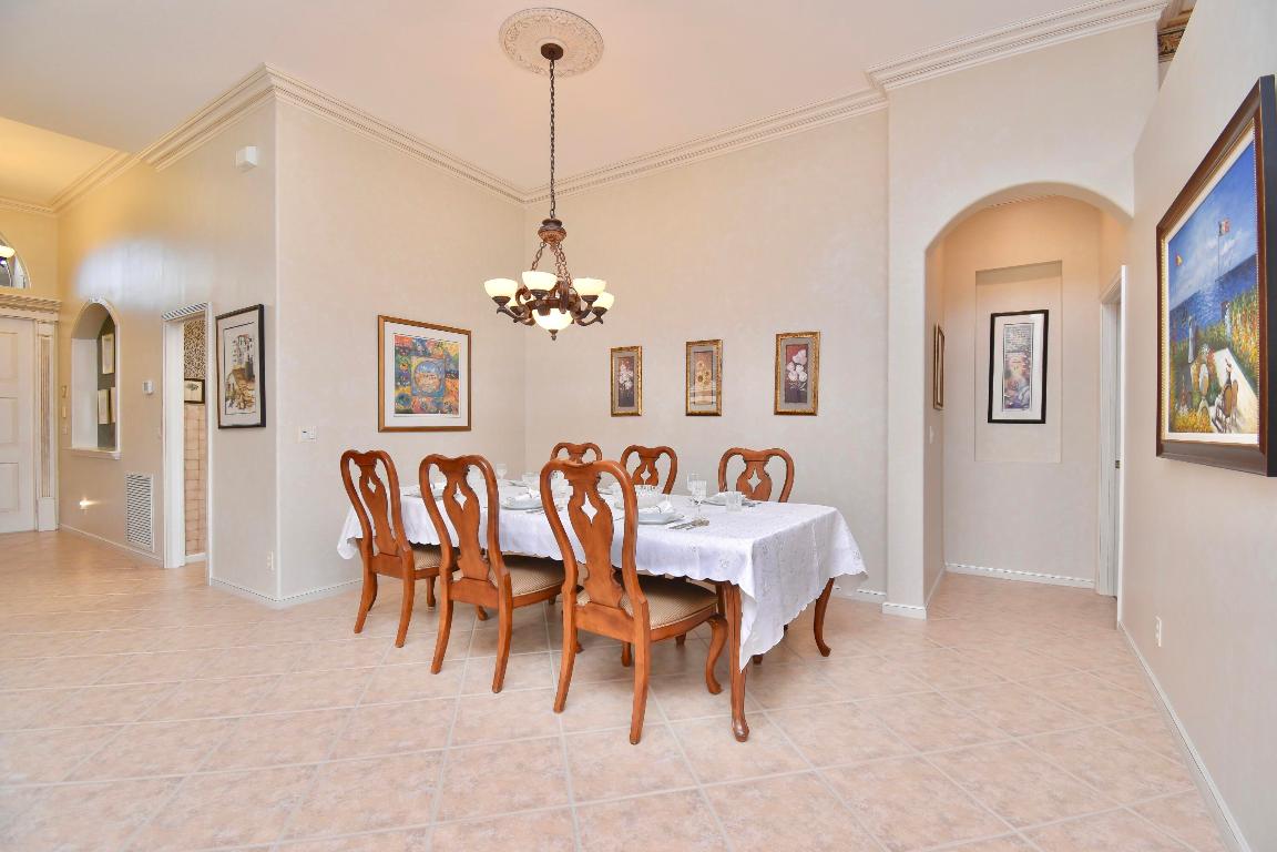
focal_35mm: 15
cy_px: 426
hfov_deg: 100.4
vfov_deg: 77.3
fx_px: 532
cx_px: 638
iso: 400
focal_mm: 10
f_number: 5.6
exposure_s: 1/60
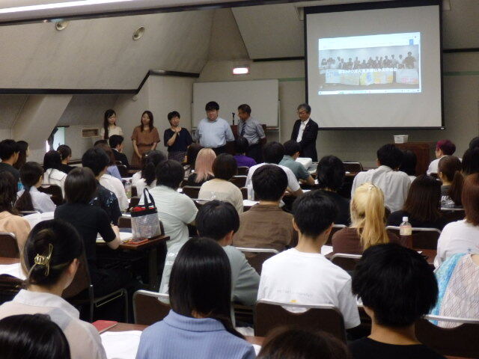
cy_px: 180
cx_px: 240
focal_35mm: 54
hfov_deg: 35.5
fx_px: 747
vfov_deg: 27.0
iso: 800
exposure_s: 1/80
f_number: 4.1
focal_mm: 9.8
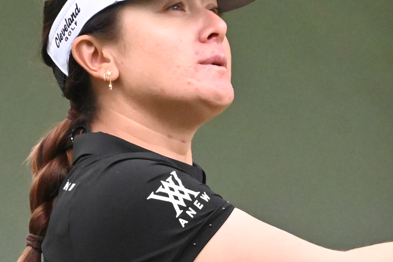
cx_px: 184
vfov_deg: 0.8
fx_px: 17704
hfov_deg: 1.3
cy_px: 210
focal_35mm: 1622
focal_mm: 400
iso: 9000
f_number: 5.6
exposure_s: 1/3200
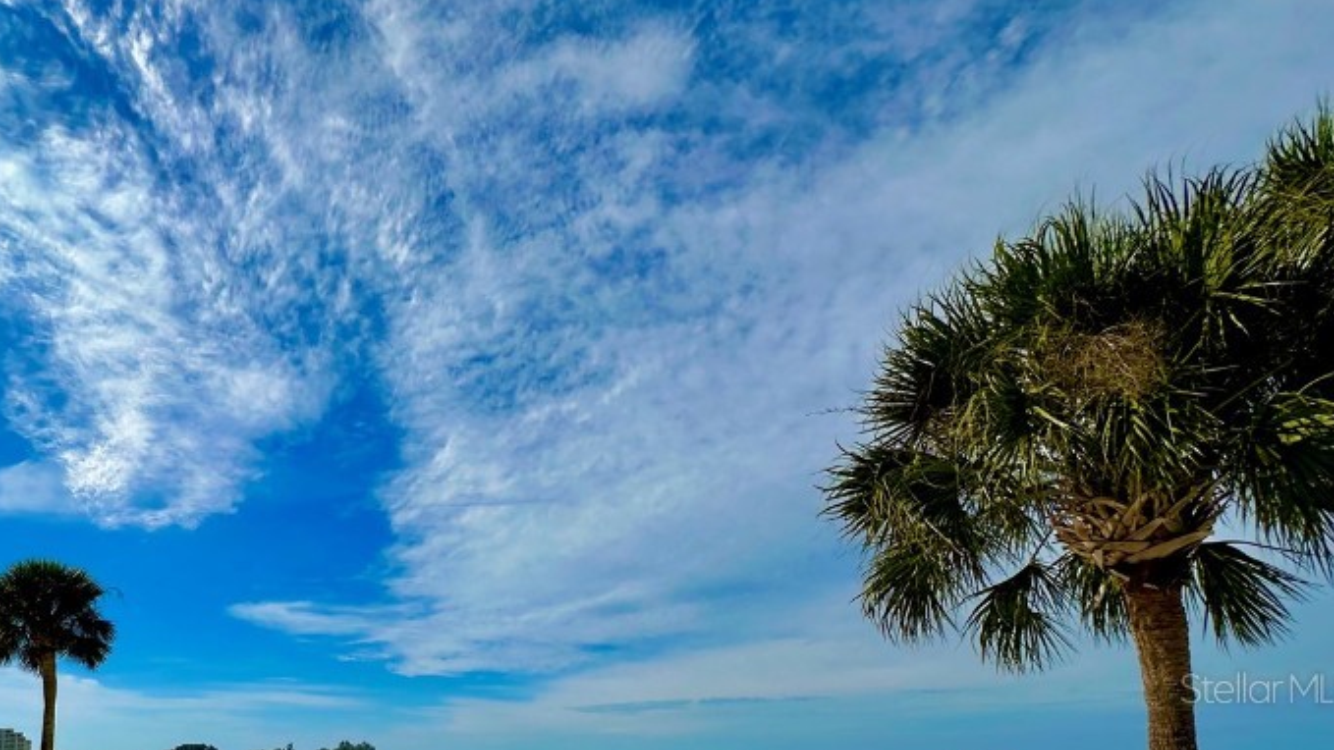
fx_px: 814
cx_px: 360
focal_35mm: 23
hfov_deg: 74.0
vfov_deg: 44.6
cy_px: 687
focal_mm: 2.22
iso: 50
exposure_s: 1/6494
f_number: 2.2
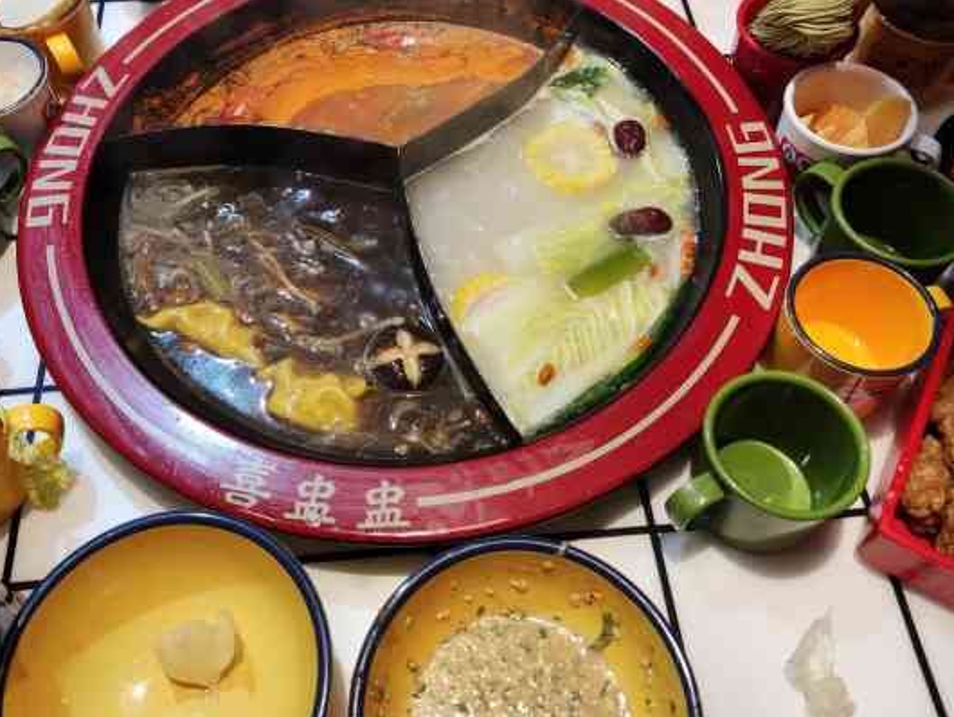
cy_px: 271
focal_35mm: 33
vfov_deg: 42.7
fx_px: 910
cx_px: 418
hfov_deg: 55.2
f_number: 1.79
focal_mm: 4.71
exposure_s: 1/50
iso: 70
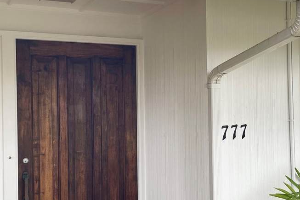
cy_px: 114
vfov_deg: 25.5
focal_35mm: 53
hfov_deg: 37.3
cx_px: 184
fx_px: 442
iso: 50
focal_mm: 4.2
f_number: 1.6
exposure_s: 1/121
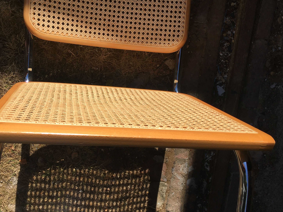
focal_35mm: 38
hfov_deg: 48.9
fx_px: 311
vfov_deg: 37.7
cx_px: 126
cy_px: 108
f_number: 2.2
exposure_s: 1/1374
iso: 25
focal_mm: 4.15
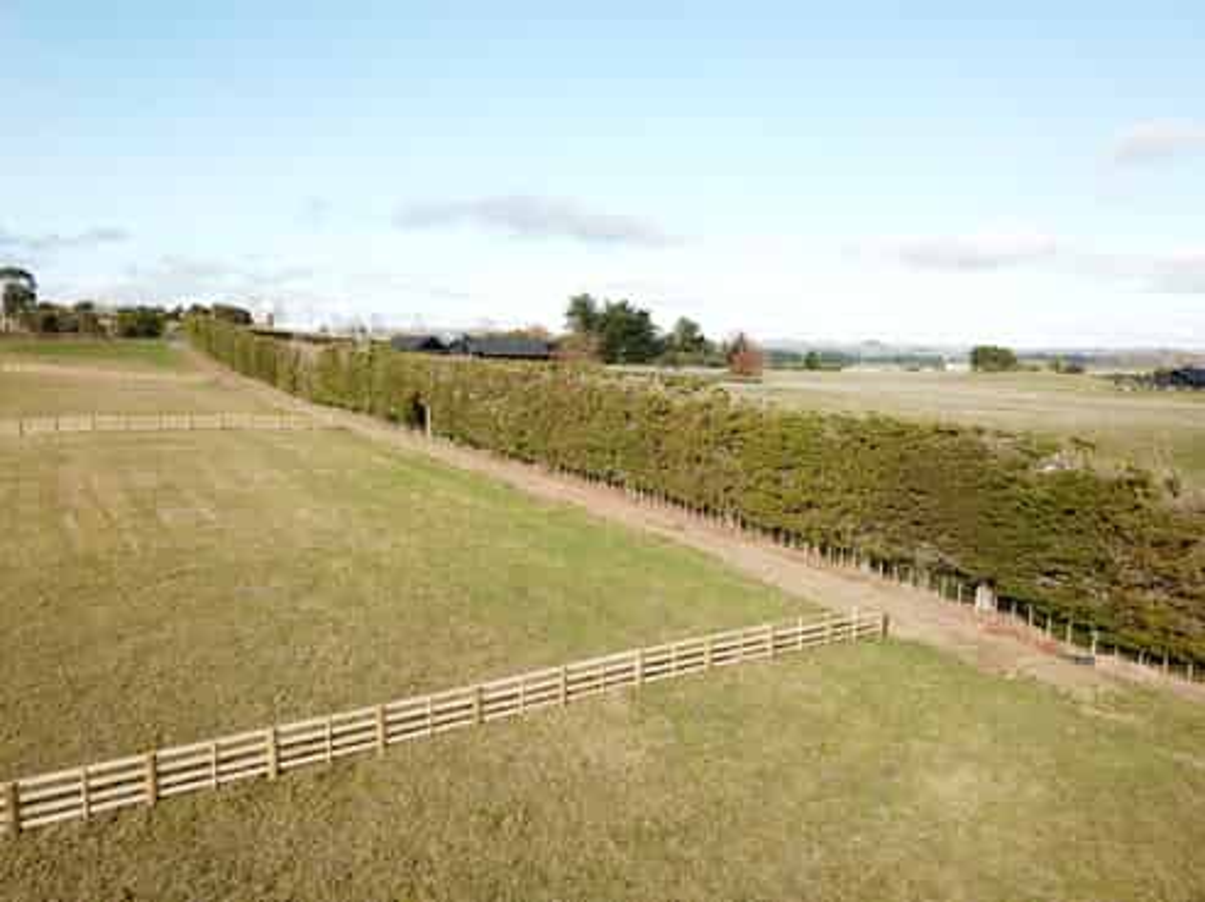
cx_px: 602
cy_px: 451
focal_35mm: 26
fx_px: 904
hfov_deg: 67.3
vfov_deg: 53.0
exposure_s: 1/556
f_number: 2.2
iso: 100
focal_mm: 4.73
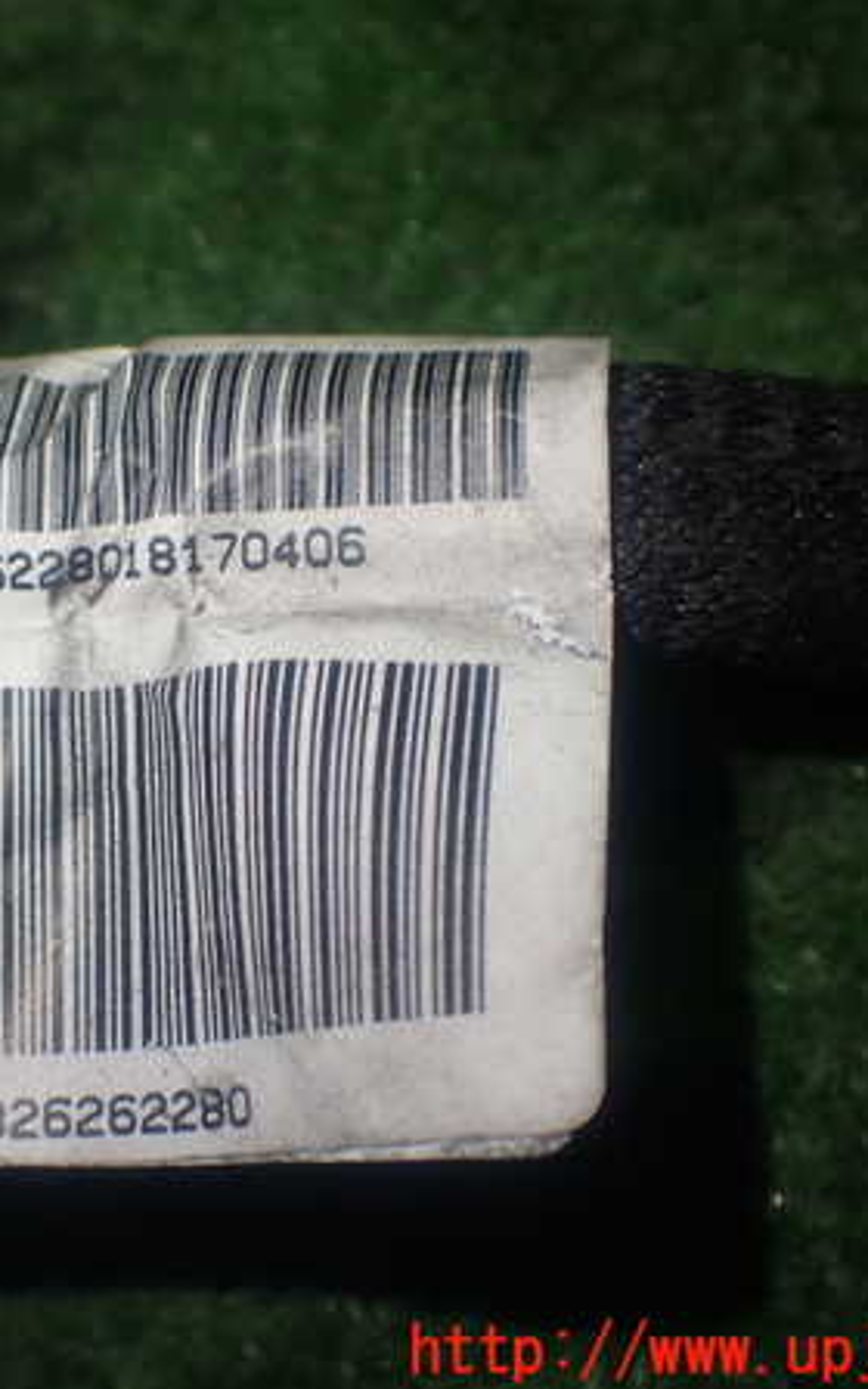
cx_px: 180
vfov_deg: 37.5
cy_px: 694
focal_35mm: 54
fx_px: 2044
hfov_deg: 23.6
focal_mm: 6.83
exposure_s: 1/80
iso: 200
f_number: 2.7
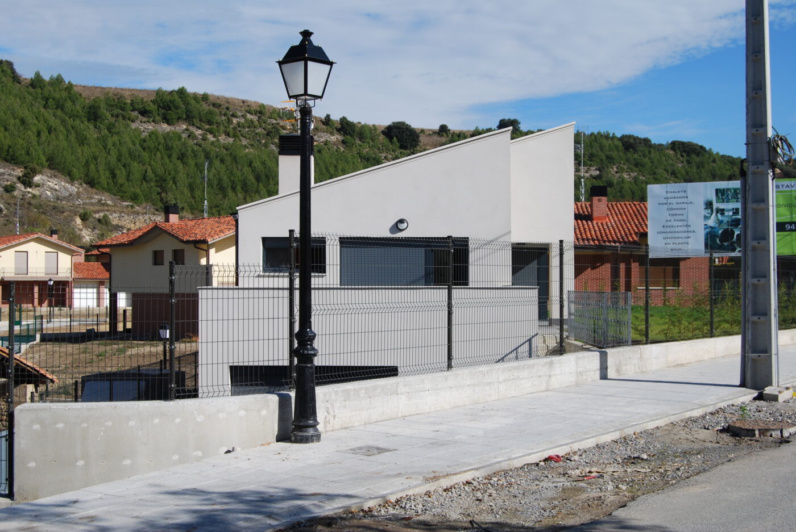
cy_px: 266
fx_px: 1063
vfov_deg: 28.1
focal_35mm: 48
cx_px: 398
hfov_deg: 41.1
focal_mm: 32
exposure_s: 1/320
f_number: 9
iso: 100
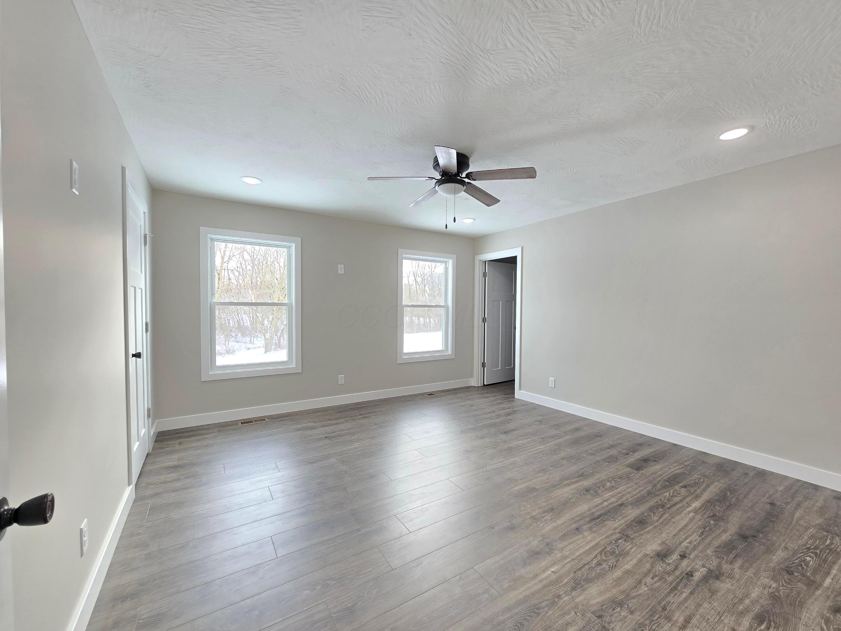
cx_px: 420
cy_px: 316
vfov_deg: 89.9
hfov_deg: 106.2
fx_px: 316
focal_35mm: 13
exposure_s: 1/60.2
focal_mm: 2.2
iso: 64
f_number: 2.2
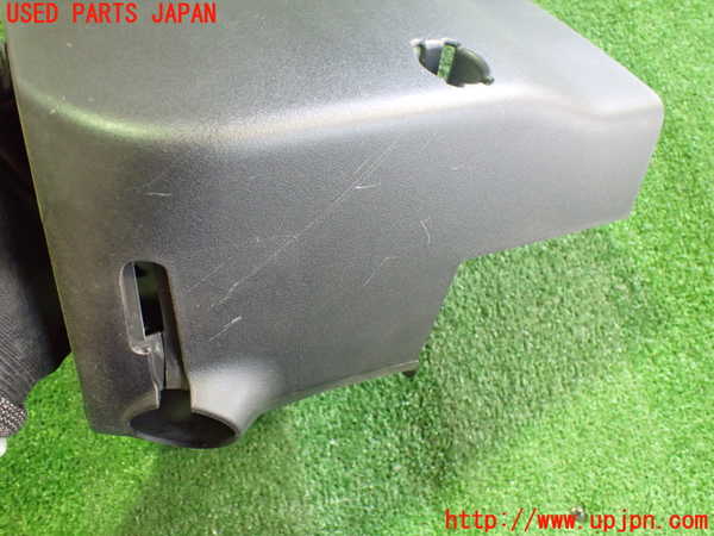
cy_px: 268
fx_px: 619
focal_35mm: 30
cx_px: 357
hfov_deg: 60.0
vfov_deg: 46.8
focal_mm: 5.4
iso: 800
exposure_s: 1/30
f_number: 2.3
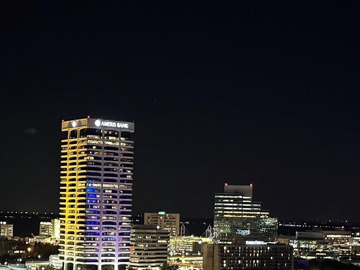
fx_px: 884
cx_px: 148
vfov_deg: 17.2
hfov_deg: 23.0
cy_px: 223
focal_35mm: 85
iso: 1250
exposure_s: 1/15
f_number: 1.78
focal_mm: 6.86
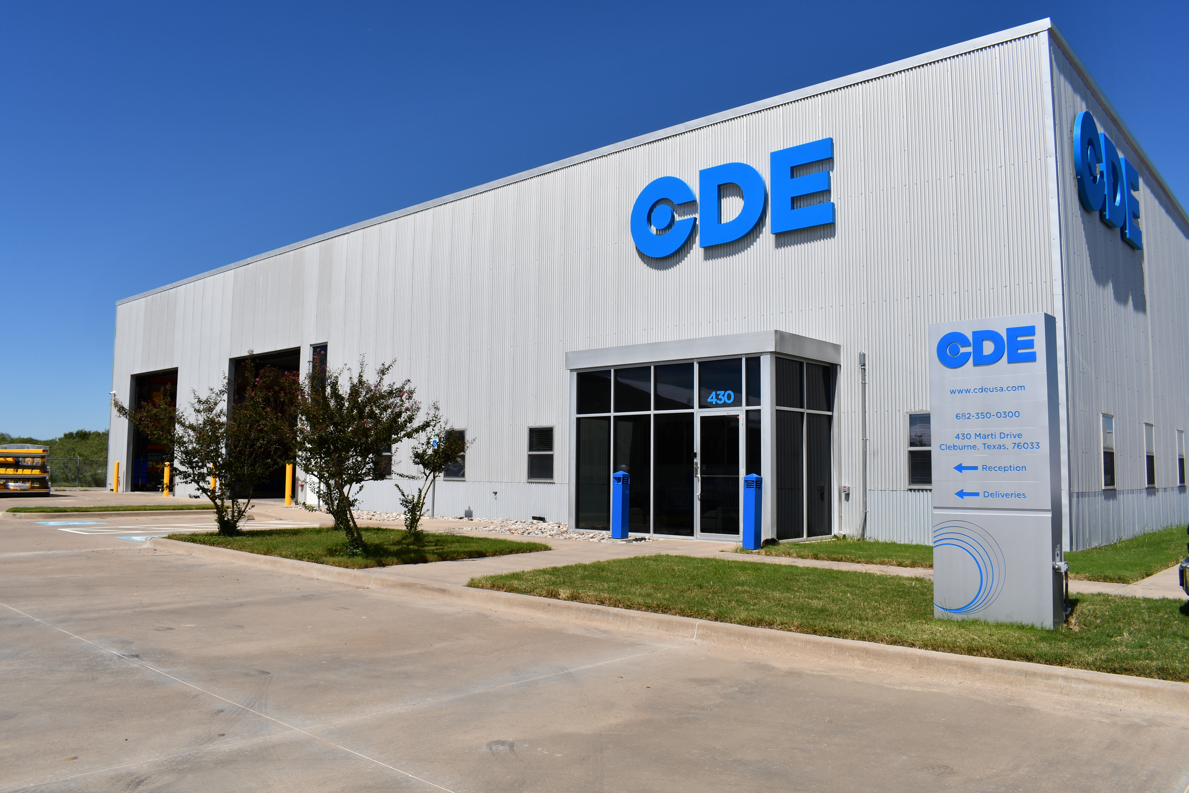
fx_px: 892
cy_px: 396
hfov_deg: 67.4
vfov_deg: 47.9
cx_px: 594
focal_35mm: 27
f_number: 10
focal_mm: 18
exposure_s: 1/400
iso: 100
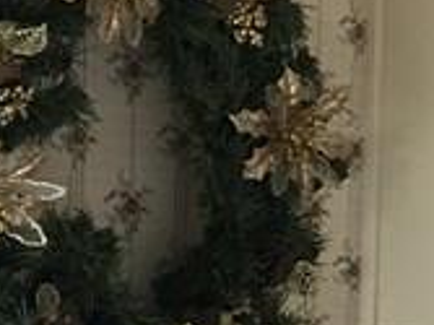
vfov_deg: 8.3
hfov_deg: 9.9
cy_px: 190
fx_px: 2230
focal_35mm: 178
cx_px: 1019
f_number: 2.2
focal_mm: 4.15
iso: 50
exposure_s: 1/15
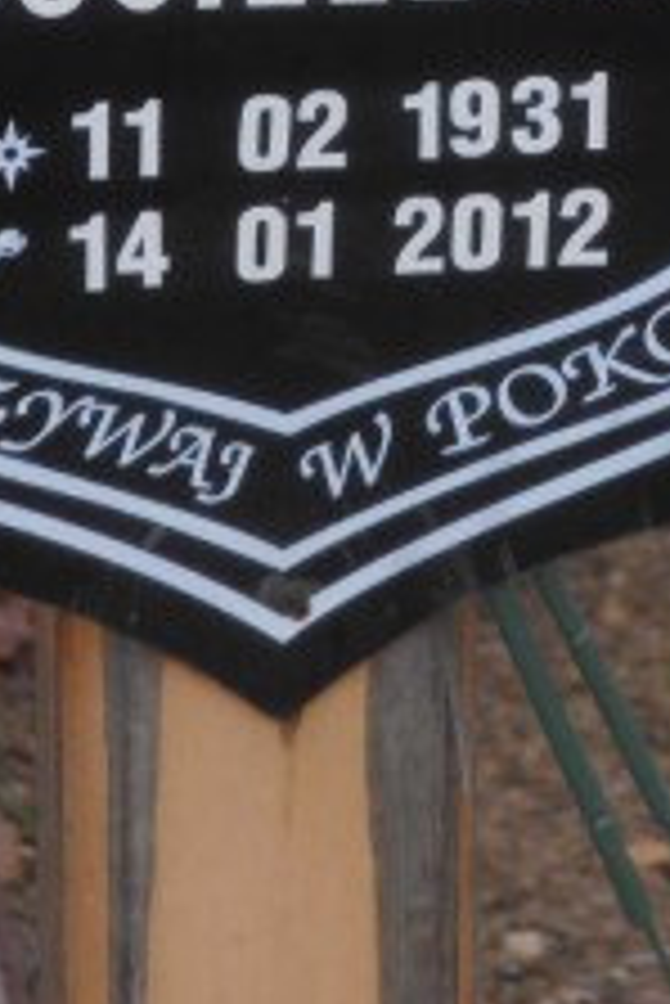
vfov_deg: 3.5
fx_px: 16472
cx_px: 382
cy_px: -59
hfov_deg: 2.3
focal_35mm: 591
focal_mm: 35.05
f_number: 5.8
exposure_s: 1/125
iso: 160
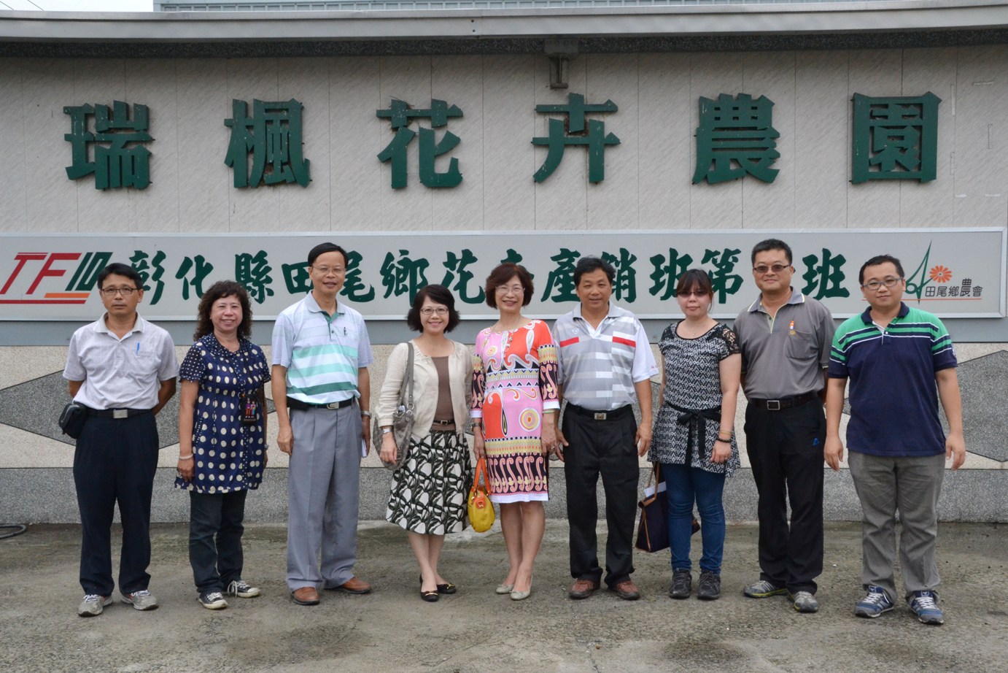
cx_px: 504
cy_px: 336
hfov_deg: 51.3
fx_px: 1050
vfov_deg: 35.5
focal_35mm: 38
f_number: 14
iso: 1600
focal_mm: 25
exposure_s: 1/400
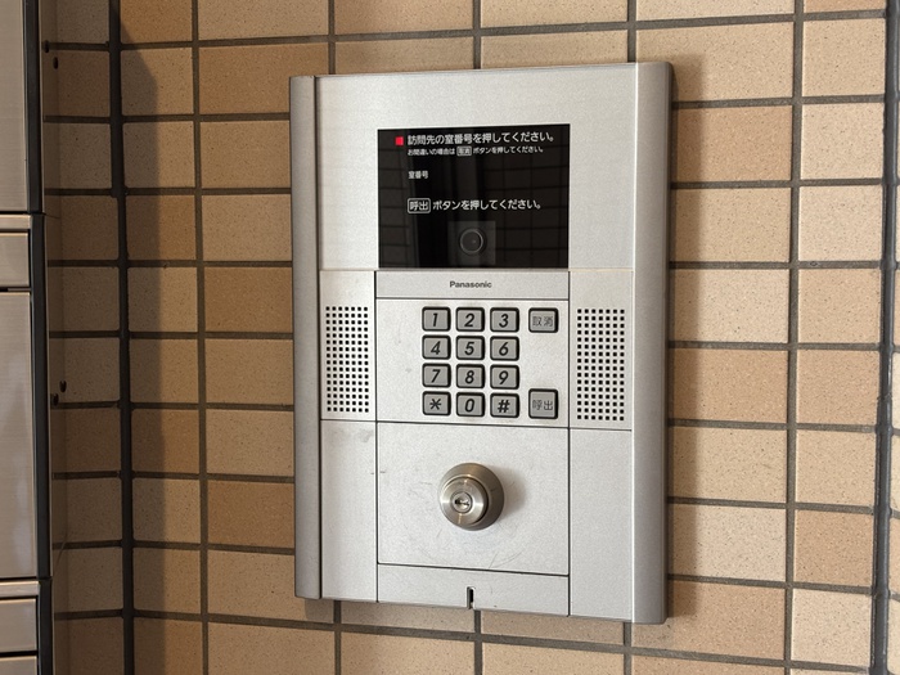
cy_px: 338
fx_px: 1352
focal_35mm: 52
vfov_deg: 28.0
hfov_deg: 36.8
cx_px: 450
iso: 160
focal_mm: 5.96
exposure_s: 1/60
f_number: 1.6
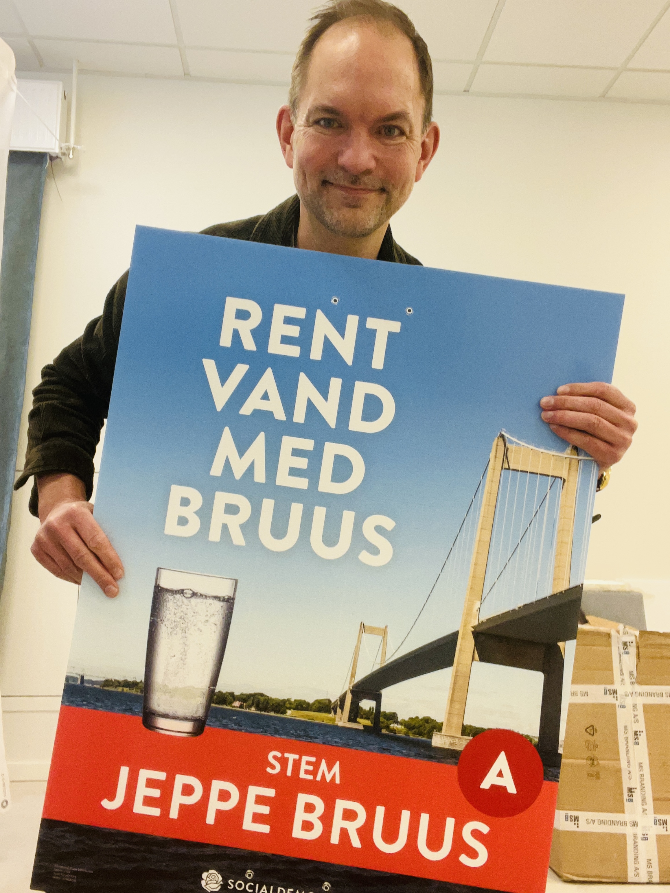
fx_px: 774
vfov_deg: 60.0
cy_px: 446
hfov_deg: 46.8
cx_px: 335
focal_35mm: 30
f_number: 2.2
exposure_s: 1/50
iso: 125
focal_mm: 2.71
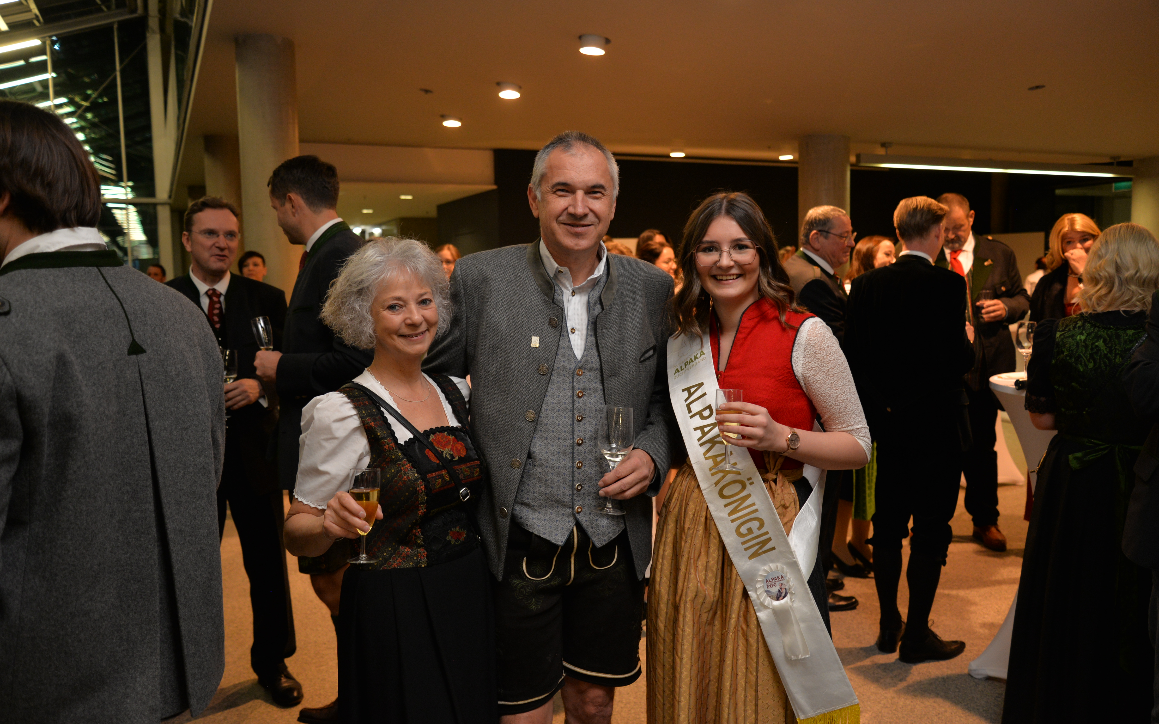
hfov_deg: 62.9
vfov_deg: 41.8
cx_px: 586
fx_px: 948
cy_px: 352
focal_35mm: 30
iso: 800
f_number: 4
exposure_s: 1/60
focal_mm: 29
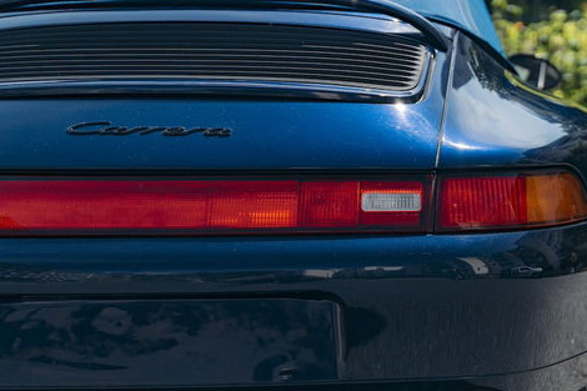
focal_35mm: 81
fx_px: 1328
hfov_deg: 24.5
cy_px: 230
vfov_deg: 16.7
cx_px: 476
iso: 200
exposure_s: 1/5000
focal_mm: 49.9
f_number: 2.8
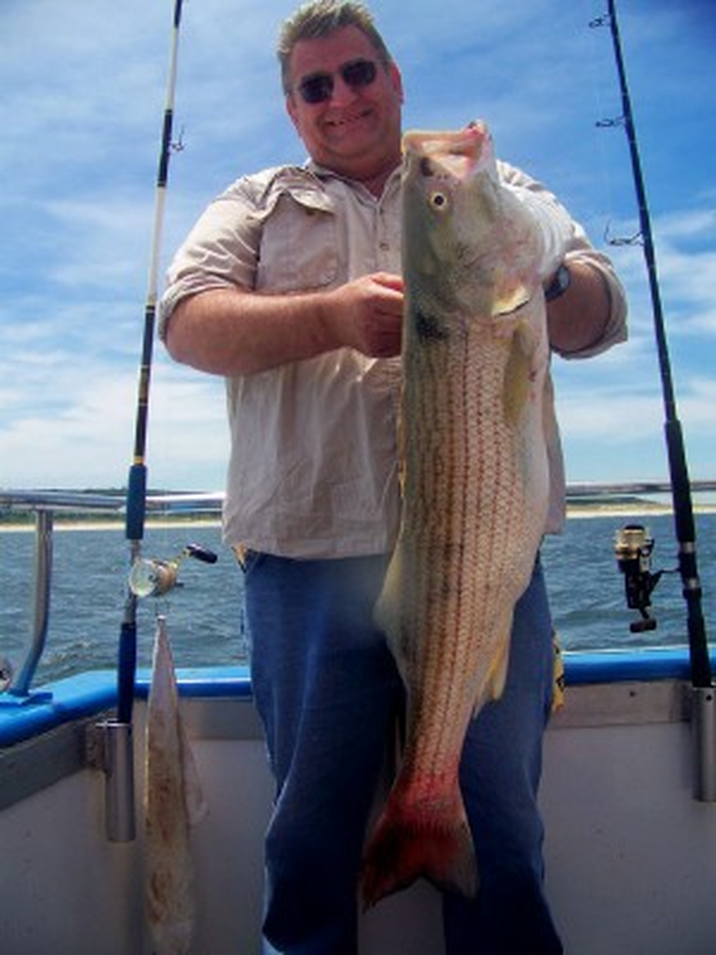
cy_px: 478
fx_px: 993
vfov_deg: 51.4
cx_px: 358
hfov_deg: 39.7
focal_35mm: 36
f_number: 2.8
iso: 64
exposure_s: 1/1000
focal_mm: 5.85
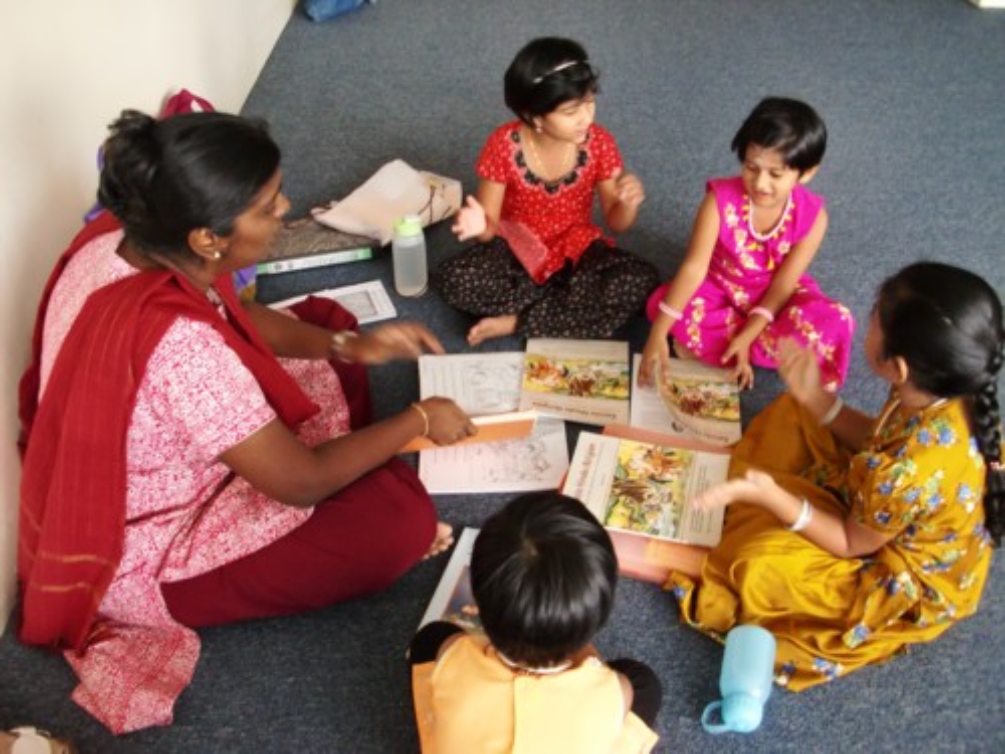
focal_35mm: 36
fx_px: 1045
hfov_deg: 51.4
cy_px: 377
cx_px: 502
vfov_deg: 39.7
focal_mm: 6.3
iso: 400
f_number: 2.8
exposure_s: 1/40
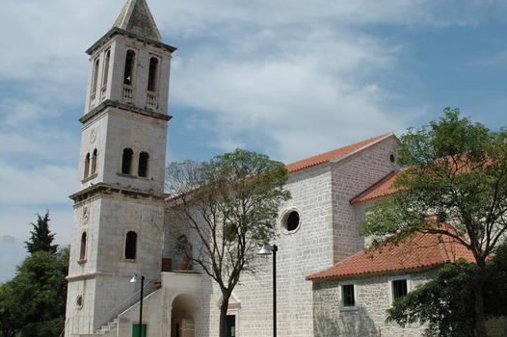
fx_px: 549
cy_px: 171
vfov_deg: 34.2
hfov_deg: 48.9
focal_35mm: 39
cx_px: 331
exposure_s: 1/400
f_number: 10
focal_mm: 18
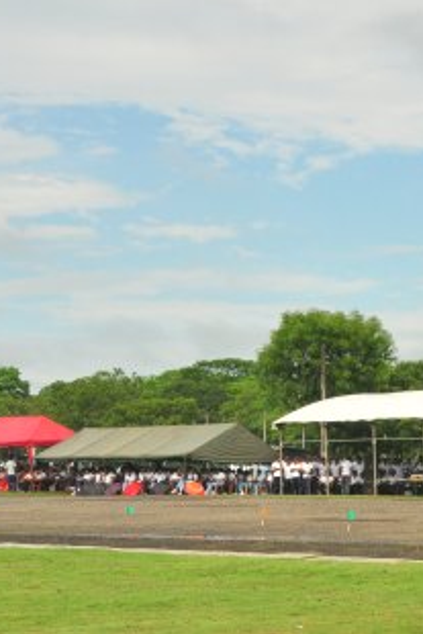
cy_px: 425
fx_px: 2024
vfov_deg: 17.7
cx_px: 560
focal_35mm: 115
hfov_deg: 11.6
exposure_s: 1/320
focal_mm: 34
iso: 500
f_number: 16
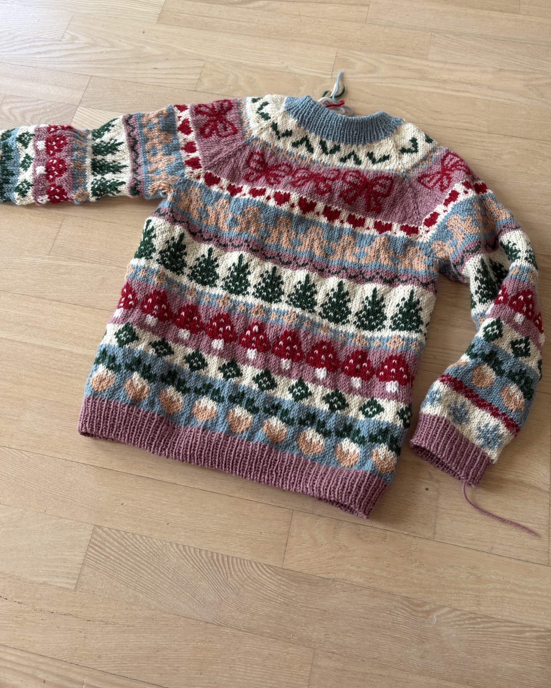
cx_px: 280
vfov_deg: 62.1
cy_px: 318
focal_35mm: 28
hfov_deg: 51.5
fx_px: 571
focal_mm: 5.96
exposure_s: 1/122
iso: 50
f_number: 1.6
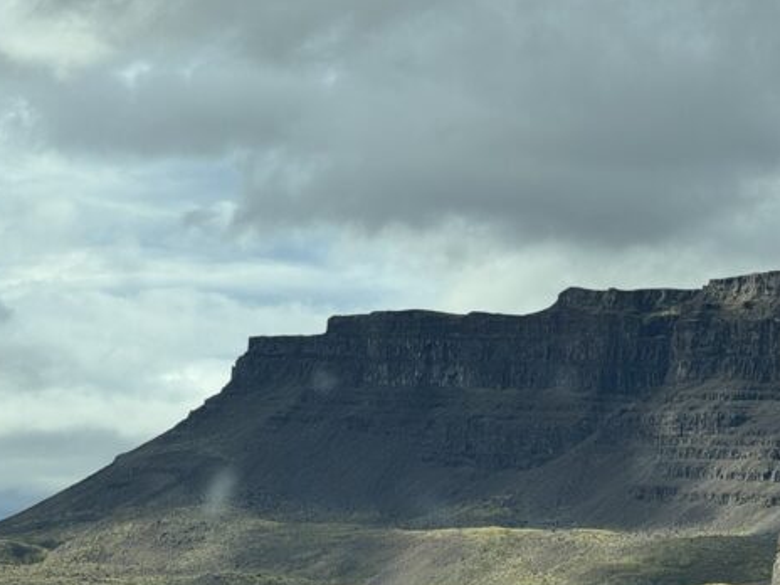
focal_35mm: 170
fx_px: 3831
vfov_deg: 8.7
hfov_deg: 11.6
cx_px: 570
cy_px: 306
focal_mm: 9
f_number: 2.8
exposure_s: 1/847
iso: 25
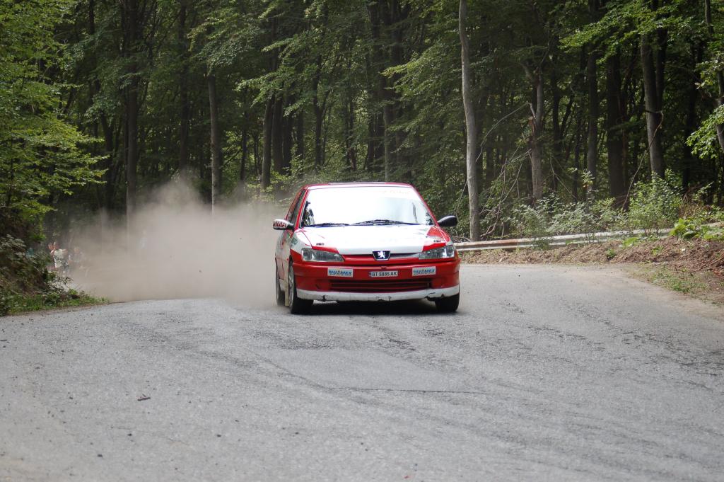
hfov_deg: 19.5
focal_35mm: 105
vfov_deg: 13.0
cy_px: 241
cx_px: 362
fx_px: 2110
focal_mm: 70
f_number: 5.3
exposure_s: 1/500
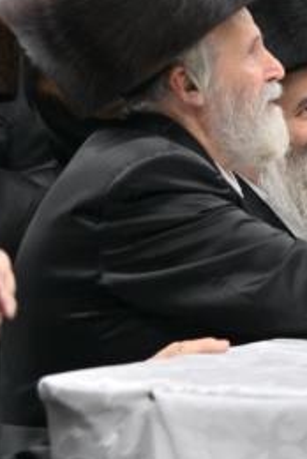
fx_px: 2309
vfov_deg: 11.3
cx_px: 593
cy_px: 54
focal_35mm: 181
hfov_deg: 7.3
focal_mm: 46
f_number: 4
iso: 250
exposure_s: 1/125
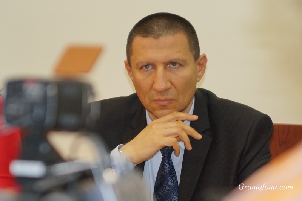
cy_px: 100
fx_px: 1007
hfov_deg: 17.1
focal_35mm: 120
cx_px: 151
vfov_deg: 11.4
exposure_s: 1/160
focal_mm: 80
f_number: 4.5
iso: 500
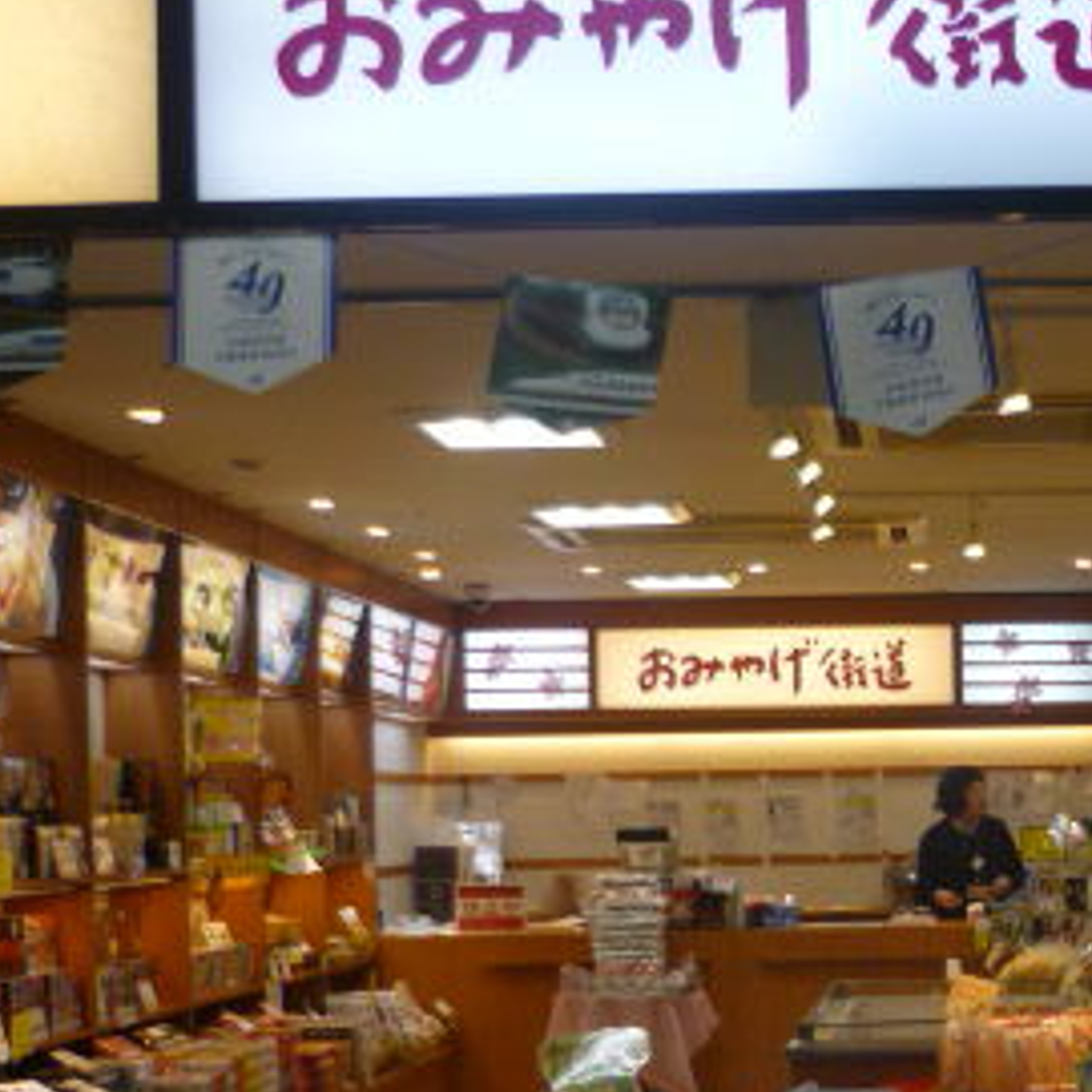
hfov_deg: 24.3
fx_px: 2463
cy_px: 878
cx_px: 979
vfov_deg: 24.6
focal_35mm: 69
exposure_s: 1/60
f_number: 2.8
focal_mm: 5.5
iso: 100
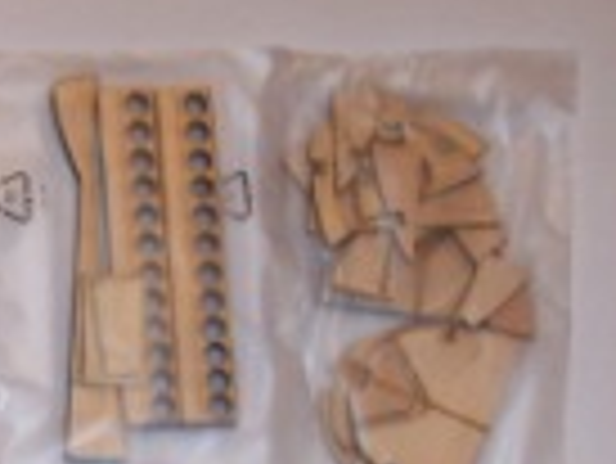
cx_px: -27
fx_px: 2155
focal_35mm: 121
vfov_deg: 11.8
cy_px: 662
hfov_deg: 15.9
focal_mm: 5.6
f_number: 2.8
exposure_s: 1/60
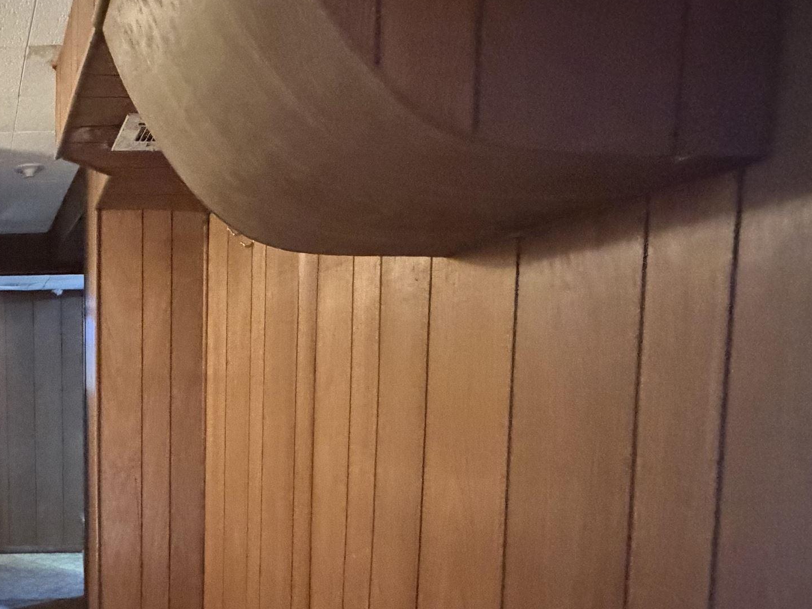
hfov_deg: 48.8
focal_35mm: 30
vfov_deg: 45.2
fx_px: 704
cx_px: -6
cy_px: 455
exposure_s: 1/59
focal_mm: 2.22
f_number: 2.2
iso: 1250
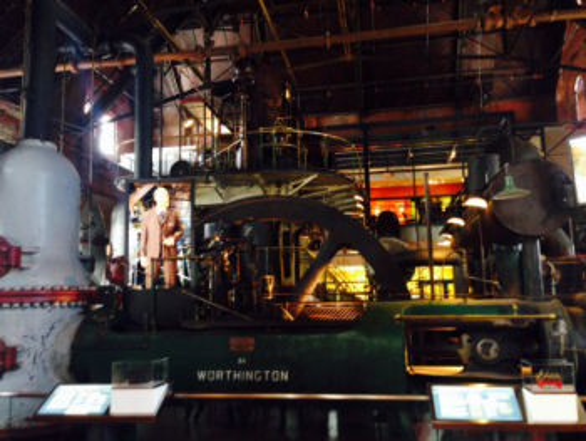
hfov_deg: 55.3
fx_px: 559
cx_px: 293
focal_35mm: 33
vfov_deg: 43.0
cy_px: 220
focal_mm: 4.12
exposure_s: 1/20
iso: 250
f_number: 2.4
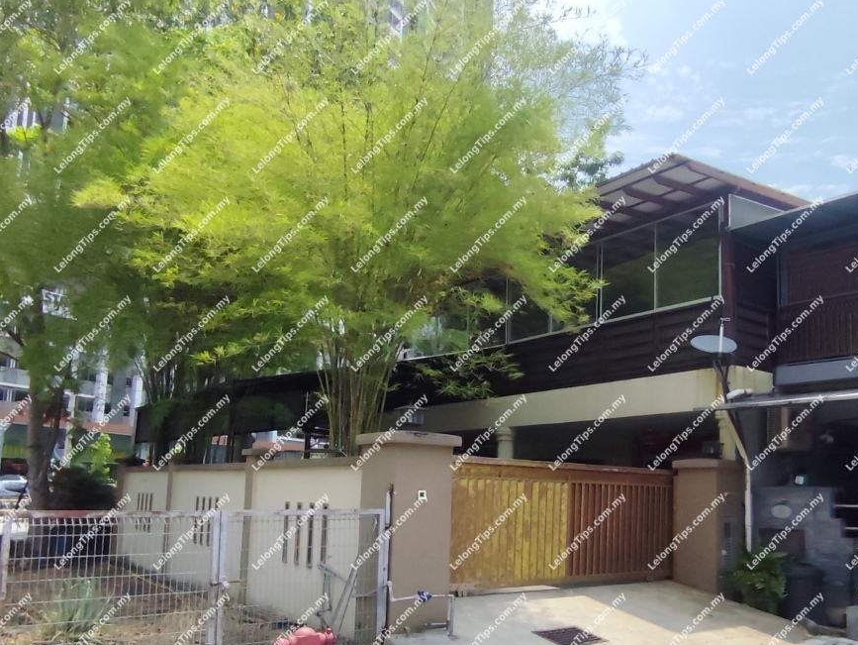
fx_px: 595
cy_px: 371
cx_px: 389
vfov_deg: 56.6
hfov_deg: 71.4
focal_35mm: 24
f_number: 2.2
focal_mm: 1.65
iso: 50
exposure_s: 1/2349
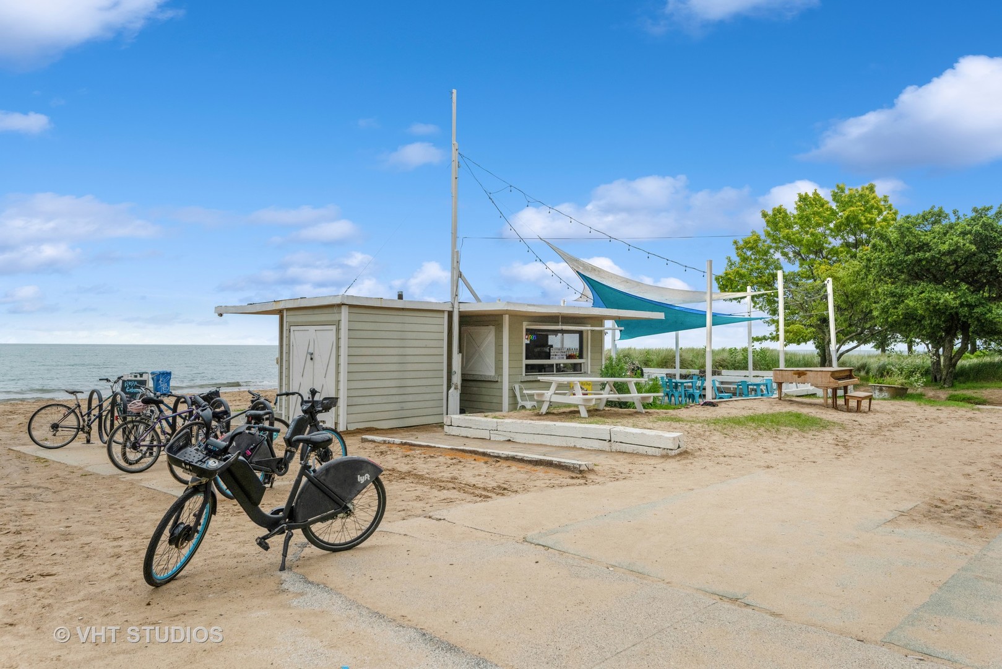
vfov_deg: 49.6
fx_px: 724
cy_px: 334
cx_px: 501
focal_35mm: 26
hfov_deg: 69.4
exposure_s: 1/1600
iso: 400
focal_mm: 26
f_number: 8
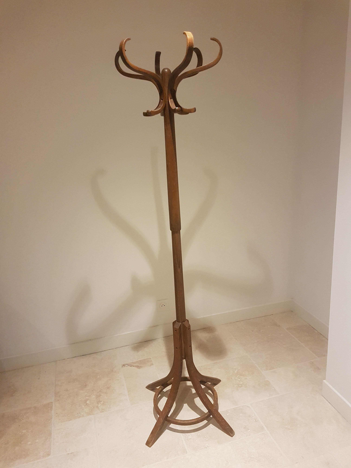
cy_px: 234
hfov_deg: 53.1
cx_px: 176
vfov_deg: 67.3
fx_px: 352
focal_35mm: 26
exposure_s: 1/50
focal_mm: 4.2
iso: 200
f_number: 1.7
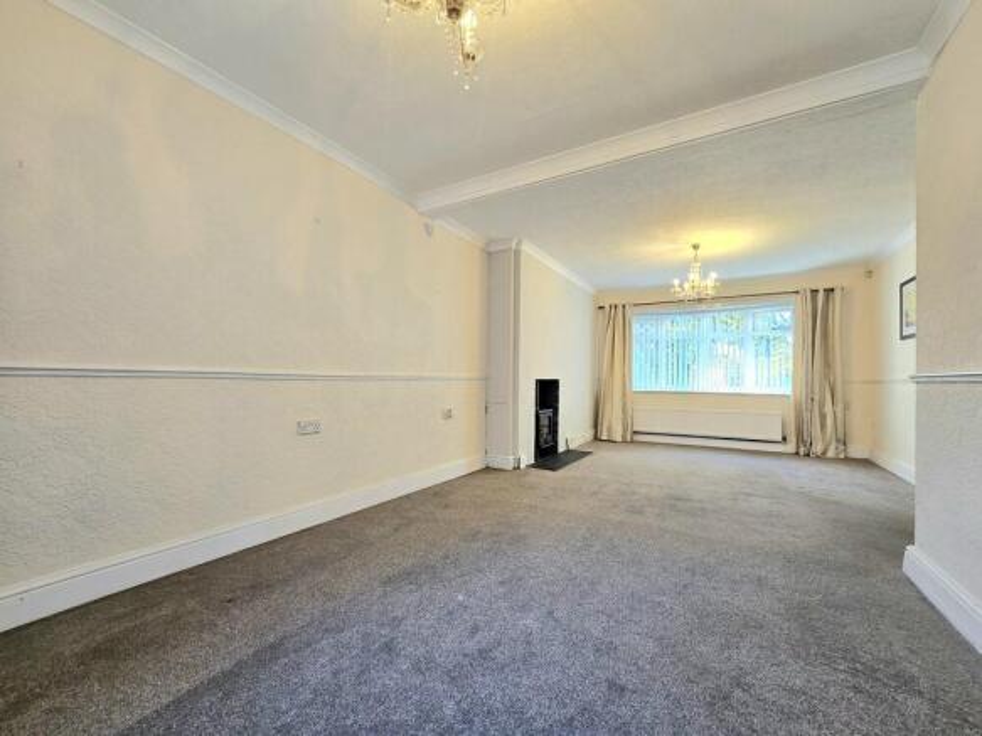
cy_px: 368
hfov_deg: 106.2
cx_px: 491
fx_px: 369
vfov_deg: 89.9
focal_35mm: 13
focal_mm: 2.2
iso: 100
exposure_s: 1/50.3
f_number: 2.2
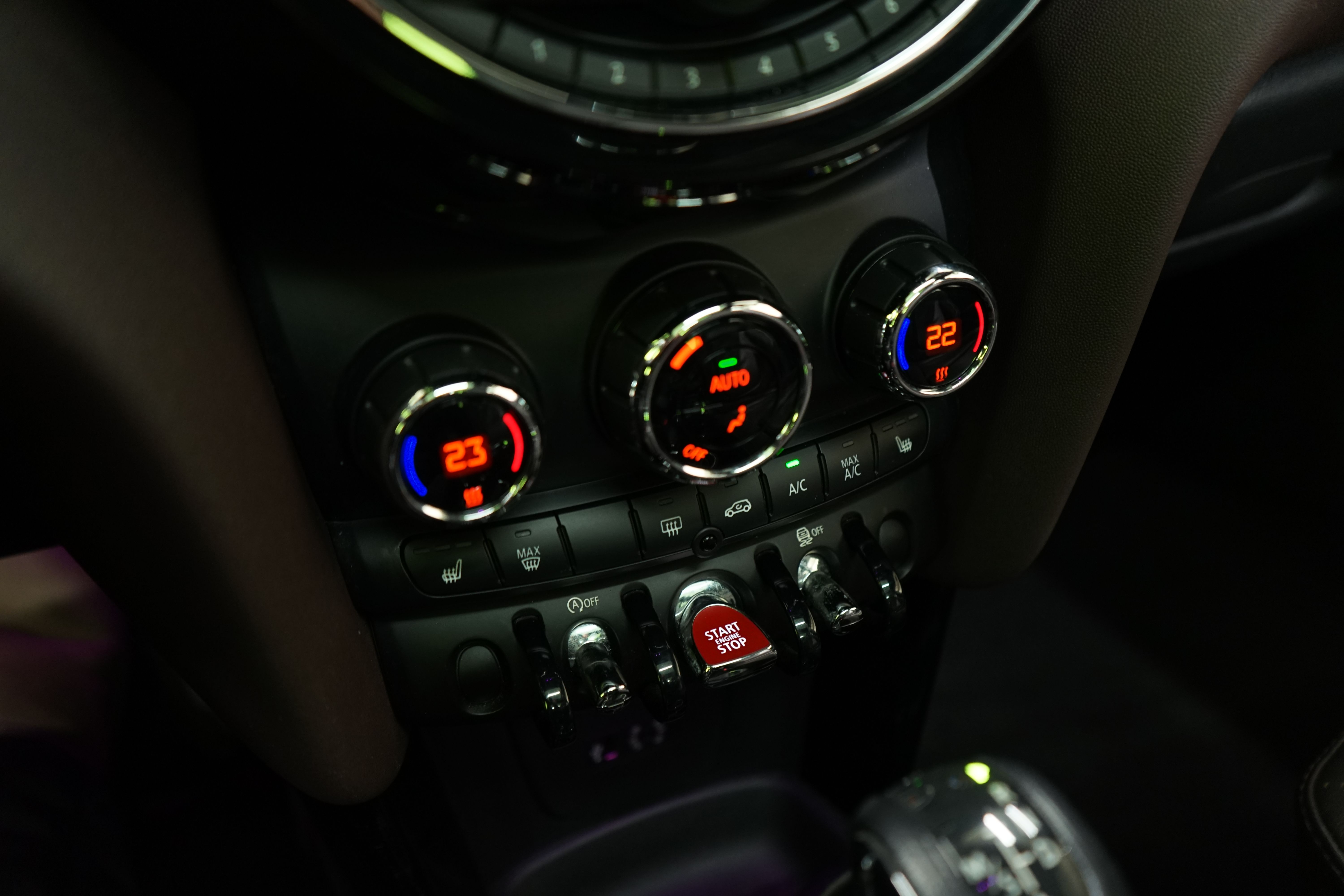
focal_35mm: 28
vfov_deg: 46.4
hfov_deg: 65.5
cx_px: 672
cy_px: 448
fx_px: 1045
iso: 1000
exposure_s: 1/13
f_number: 3.5
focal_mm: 28
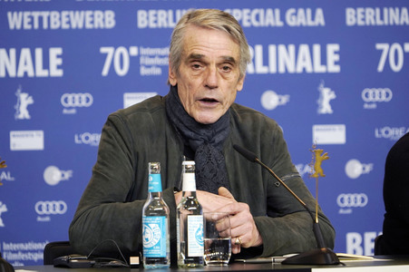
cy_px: 136
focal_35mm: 459
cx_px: 204
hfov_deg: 4.5
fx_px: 5211
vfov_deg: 3.0
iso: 1600
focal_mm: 459
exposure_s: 1/200
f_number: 6.3
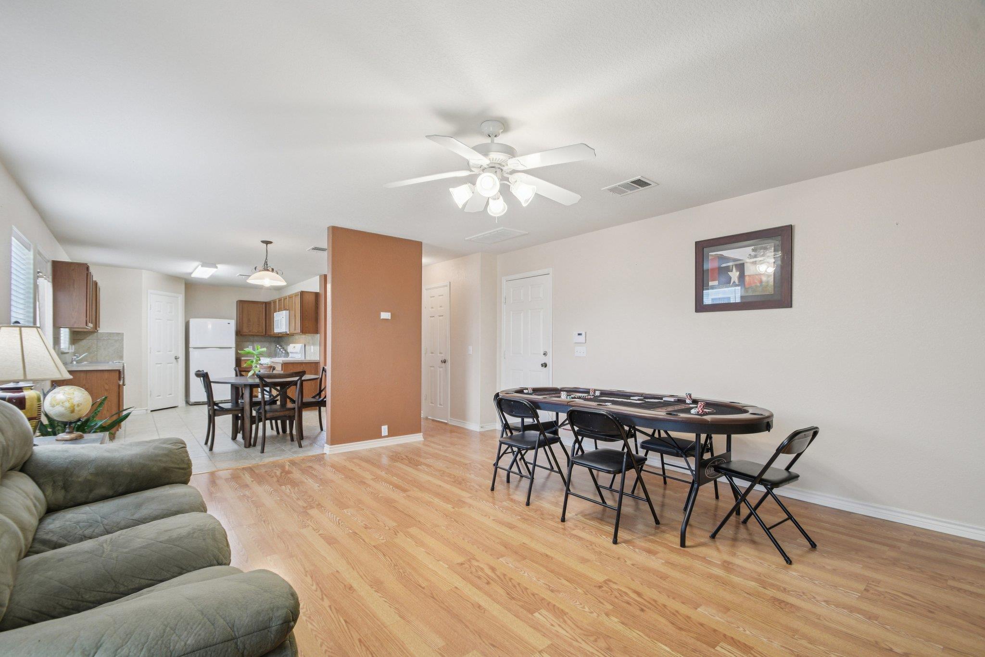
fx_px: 410
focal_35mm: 15
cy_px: 328
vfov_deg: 77.3
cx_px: 492
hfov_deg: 100.4
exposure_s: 1/6
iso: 400
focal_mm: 10
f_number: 8
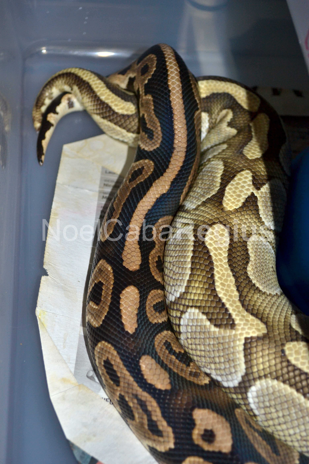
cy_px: 232
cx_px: 154
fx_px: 695
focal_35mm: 54
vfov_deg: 36.9
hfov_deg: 25.1
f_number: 5
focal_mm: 36
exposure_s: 1/30
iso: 500
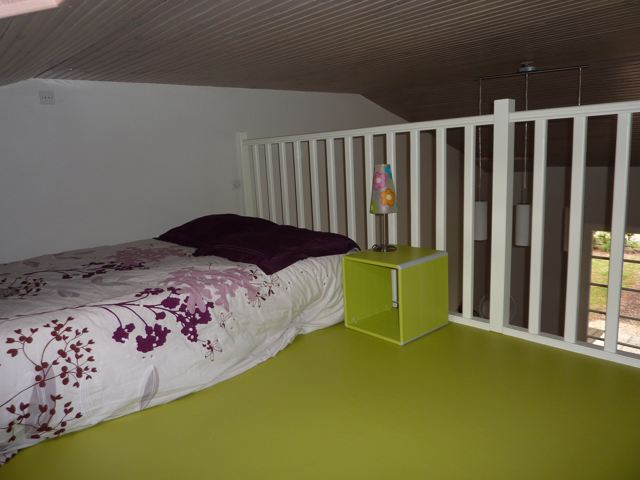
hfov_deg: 69.4
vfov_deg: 54.9
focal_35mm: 25
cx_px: 320
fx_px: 462
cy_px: 240
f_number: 3.3
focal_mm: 4.1
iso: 100
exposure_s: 1/30
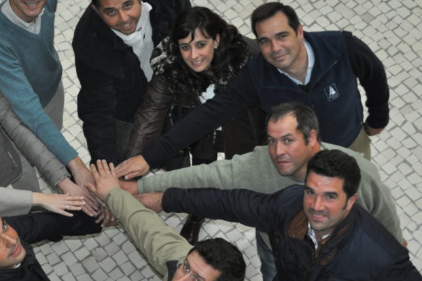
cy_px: 154
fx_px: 1042
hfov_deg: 22.8
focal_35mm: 89
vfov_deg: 15.3
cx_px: 139
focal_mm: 36
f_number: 5
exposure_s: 1/60
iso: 800
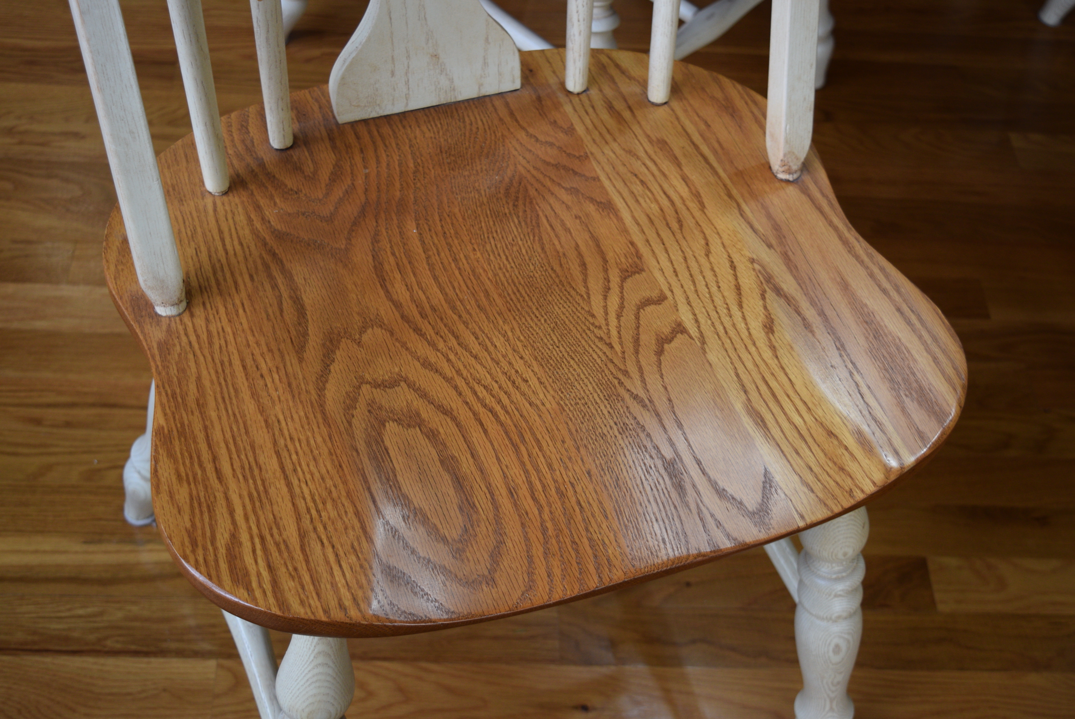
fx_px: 1524
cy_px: 360
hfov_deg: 38.9
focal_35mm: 51
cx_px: 538
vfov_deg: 26.5
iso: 400
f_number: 4.5
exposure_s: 1/60
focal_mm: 34
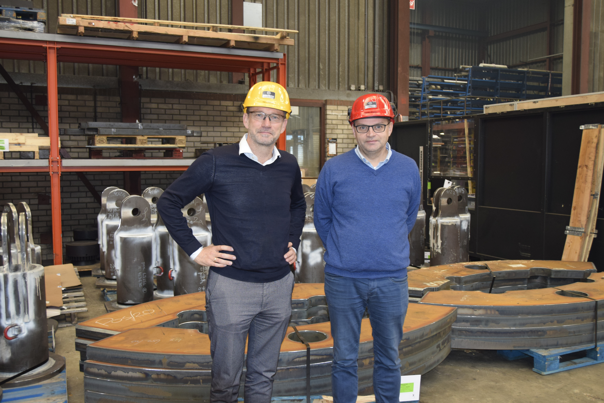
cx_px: 302
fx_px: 554
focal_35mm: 33
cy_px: 202
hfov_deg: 57.2
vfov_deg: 40.0
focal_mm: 22
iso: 900
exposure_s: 1/60
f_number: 3.8
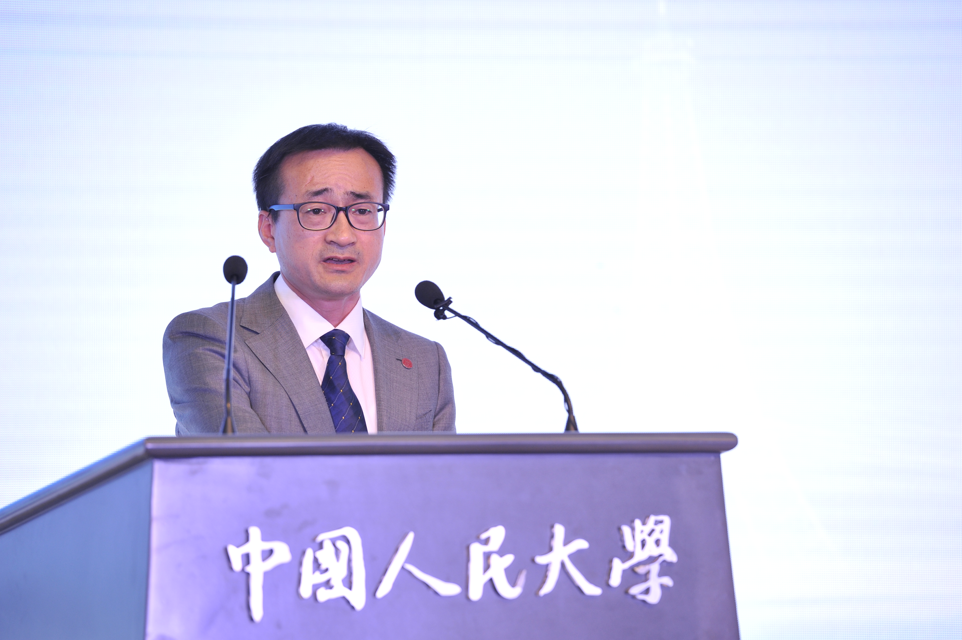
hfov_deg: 10.3
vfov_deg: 6.9
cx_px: 481
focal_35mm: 200
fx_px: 5341
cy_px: 320
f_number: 4
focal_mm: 200
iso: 1000
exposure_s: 1/125
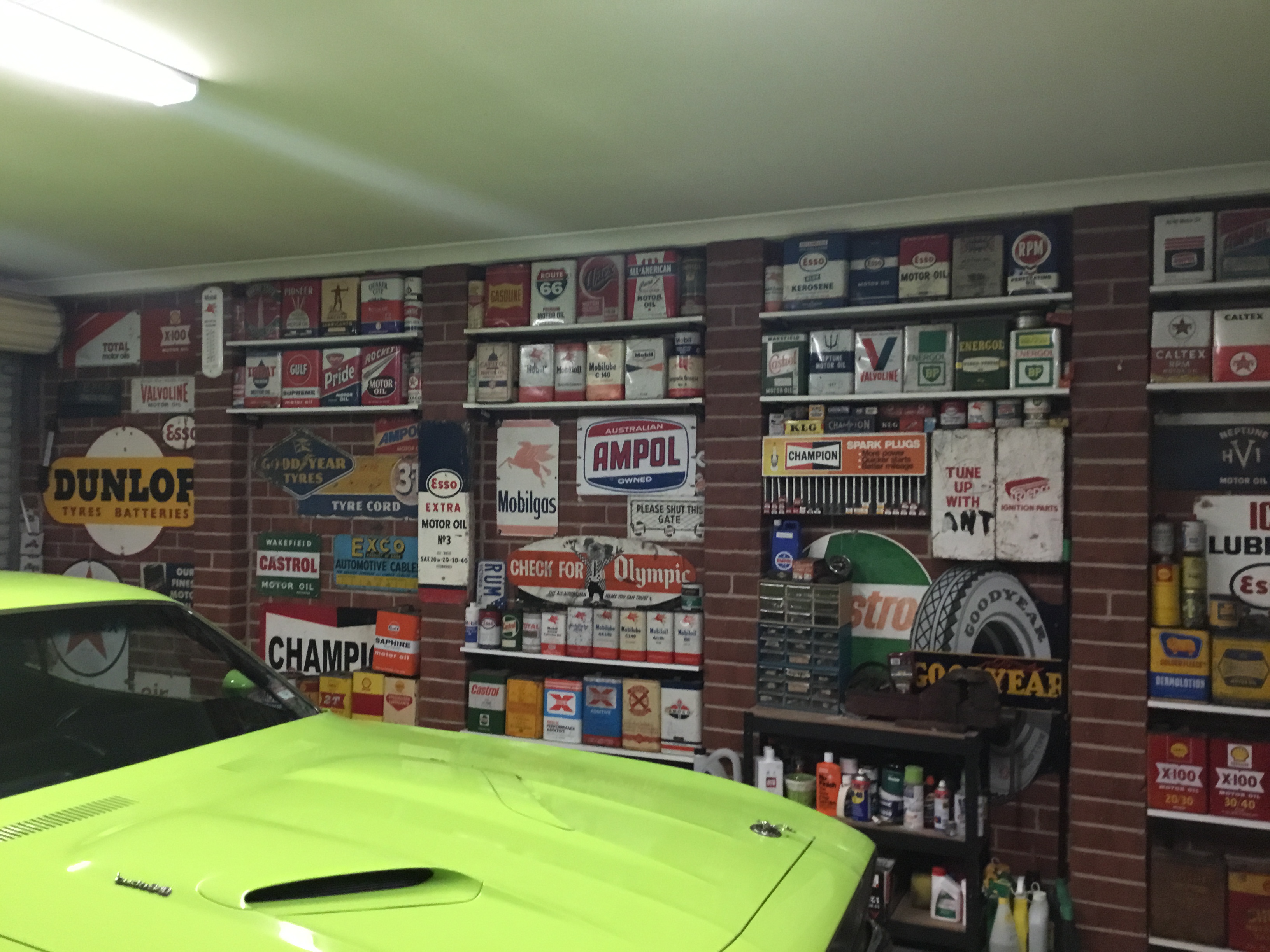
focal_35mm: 31
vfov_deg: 45.4
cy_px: 476
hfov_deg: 58.4
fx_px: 1137
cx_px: 635
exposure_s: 1/33
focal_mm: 3.3
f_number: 2.4
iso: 200
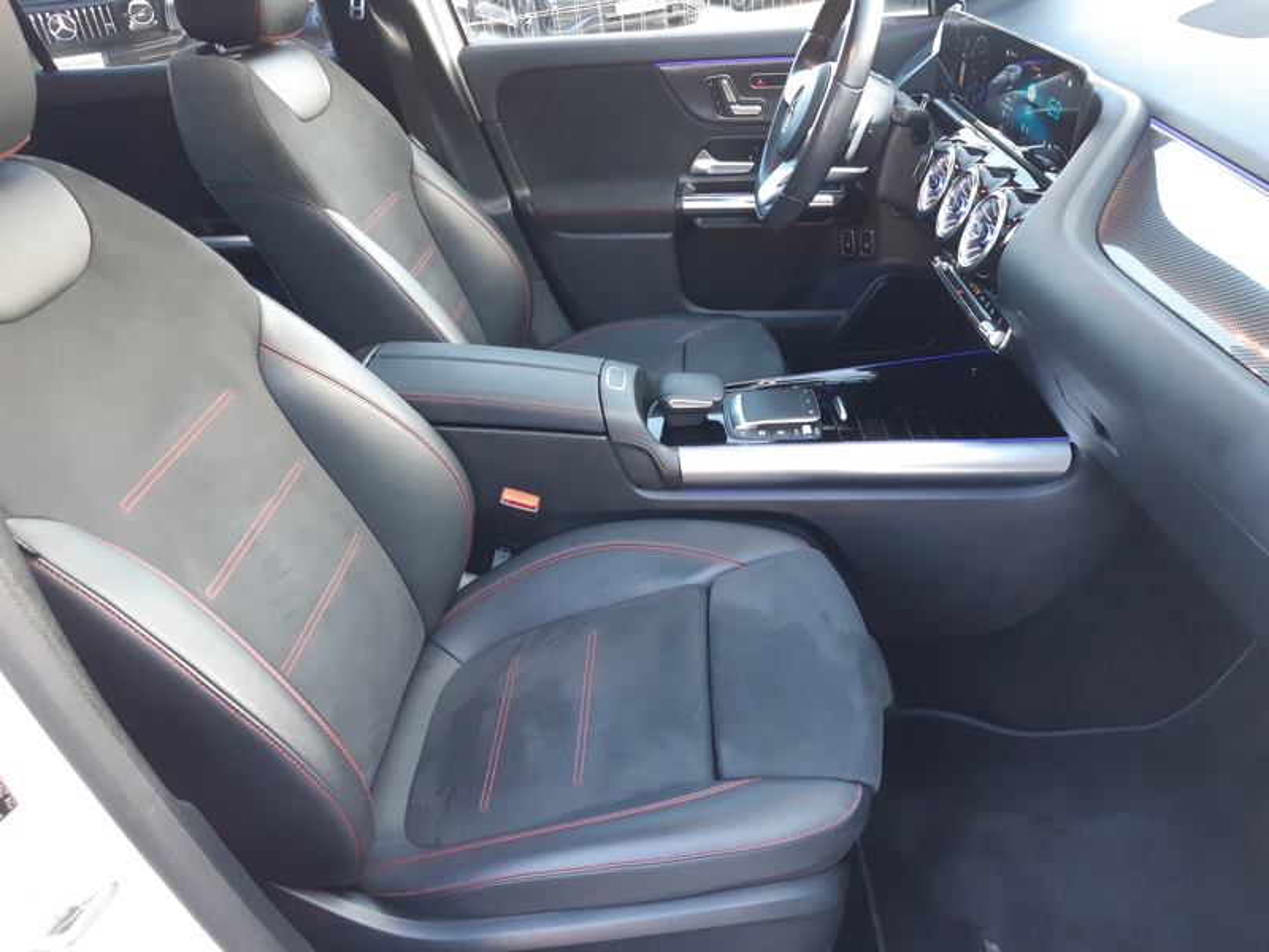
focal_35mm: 26
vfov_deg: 53.1
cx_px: 634
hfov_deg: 67.3
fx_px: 953
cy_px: 476
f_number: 1.7
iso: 200
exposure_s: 1/50
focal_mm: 3.92
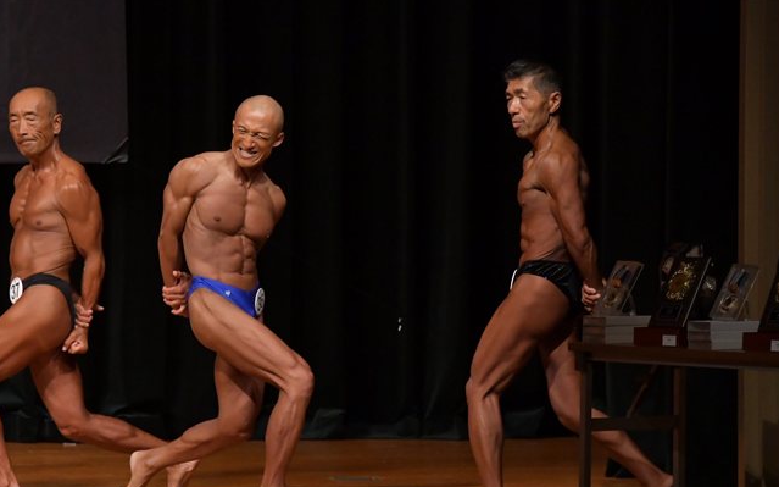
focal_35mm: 315
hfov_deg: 6.7
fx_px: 6686
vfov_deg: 4.2
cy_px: 310
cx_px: 333
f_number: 5.6
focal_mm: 170
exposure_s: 1/400
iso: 5000
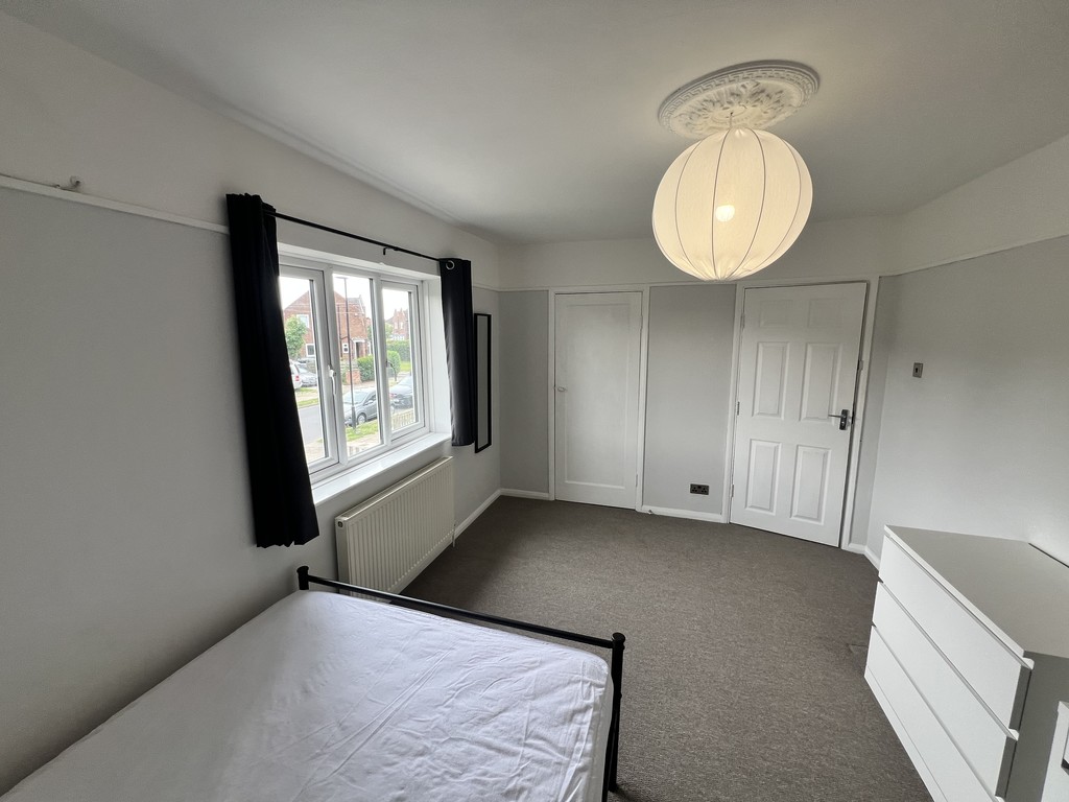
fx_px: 401
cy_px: 401
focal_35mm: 13
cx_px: 534
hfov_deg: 106.2
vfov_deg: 89.9
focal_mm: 1.57
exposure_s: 1/99
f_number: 1.8
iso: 40
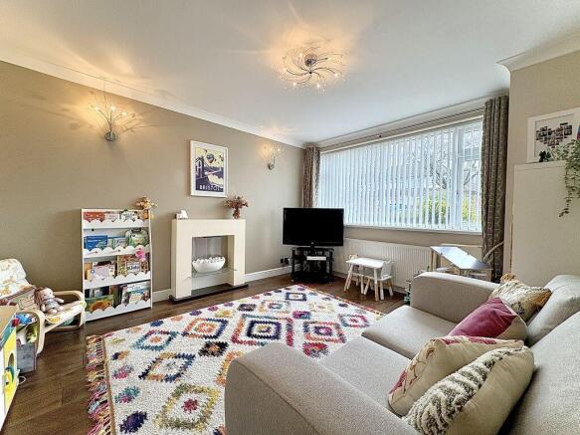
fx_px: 235
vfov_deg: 85.7
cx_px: 290
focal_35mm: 14
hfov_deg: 102.1
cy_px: 218
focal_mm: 2.22
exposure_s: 1/100
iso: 80
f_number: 2.2
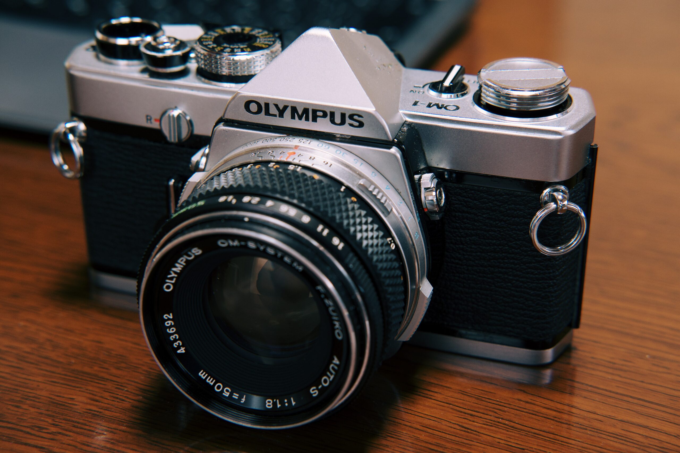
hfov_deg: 37.5
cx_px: 340
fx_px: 1001
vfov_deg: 25.5
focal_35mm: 53
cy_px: 226
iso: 640
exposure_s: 1/15
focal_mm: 35
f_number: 5.6
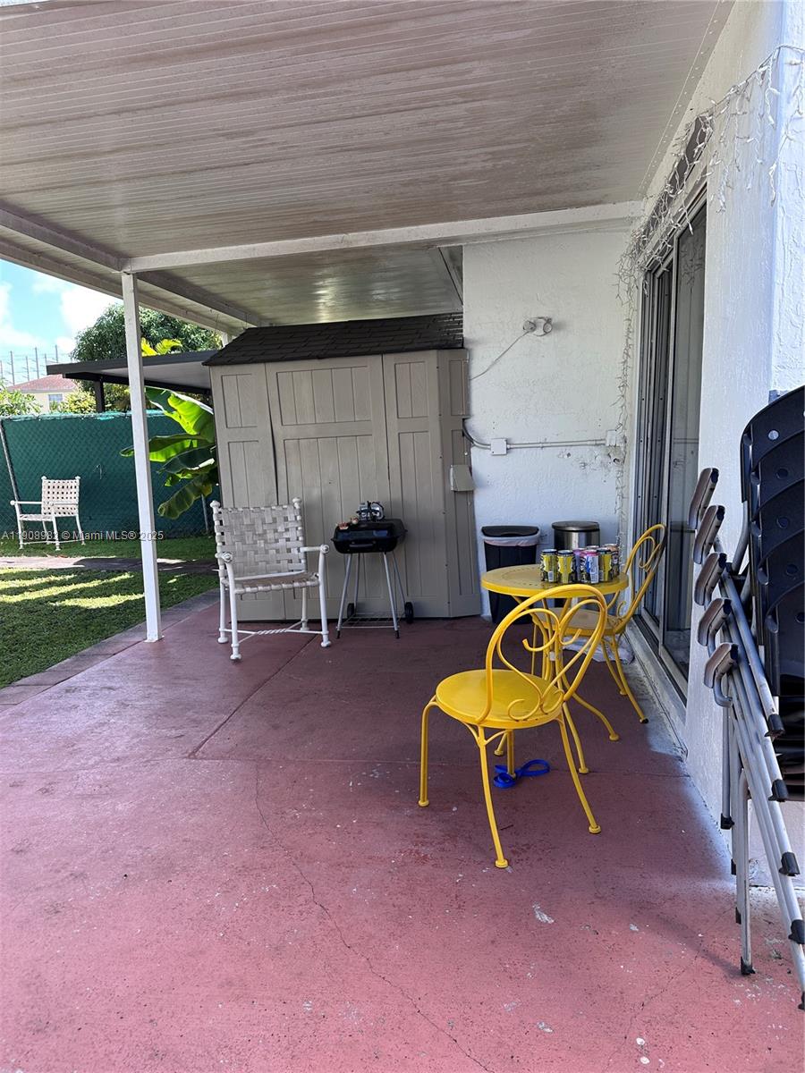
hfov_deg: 56.8
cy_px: 536
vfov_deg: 71.6
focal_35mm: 24
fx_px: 744
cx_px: 402
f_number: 1.78
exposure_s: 1/516
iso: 80
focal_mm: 6.86
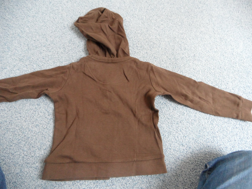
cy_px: 94
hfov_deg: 71.6
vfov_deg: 56.8
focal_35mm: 24
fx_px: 175
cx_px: 126
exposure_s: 1/30
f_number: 2.9
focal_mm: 4.1
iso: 320
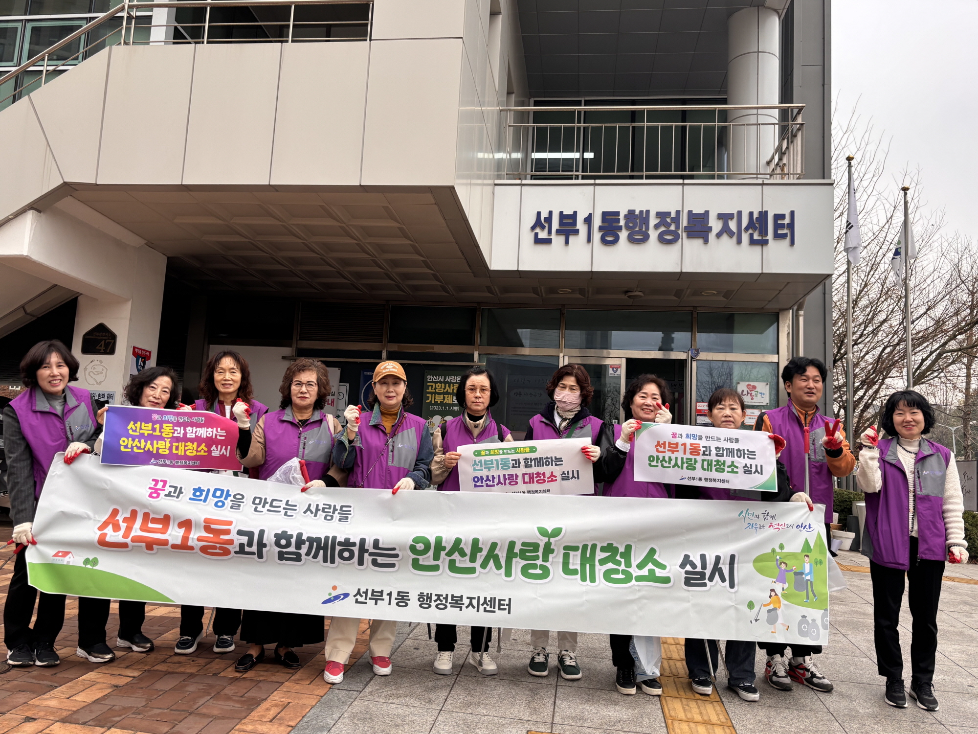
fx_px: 735
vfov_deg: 53.1
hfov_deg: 67.3
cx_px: 489
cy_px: 367
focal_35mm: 26
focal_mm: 5.96
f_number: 1.6
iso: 50
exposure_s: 1/393
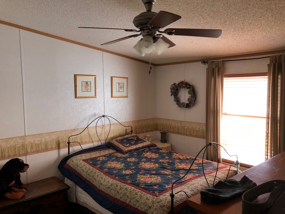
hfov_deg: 63.4
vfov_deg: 49.8
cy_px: 107
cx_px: 142
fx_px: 231
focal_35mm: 28
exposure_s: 1/40
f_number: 1.8
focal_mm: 3.99
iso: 25
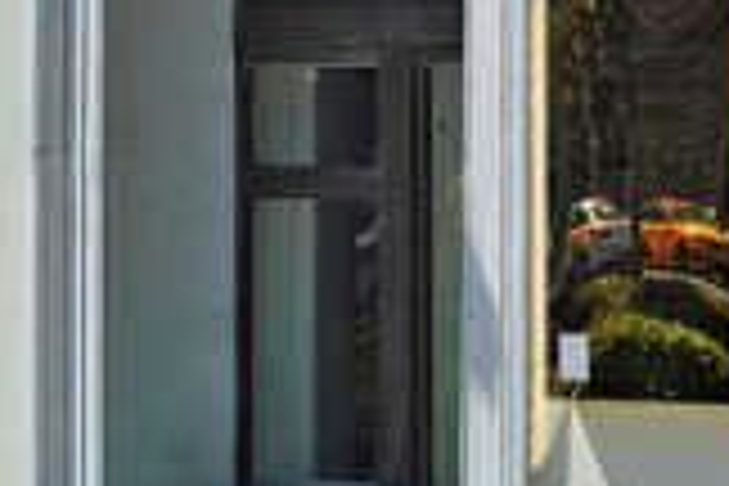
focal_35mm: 334
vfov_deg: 4.1
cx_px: 1688
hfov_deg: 5.9
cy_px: 320
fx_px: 6763
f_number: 7.1
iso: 100
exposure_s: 1/320
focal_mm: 30
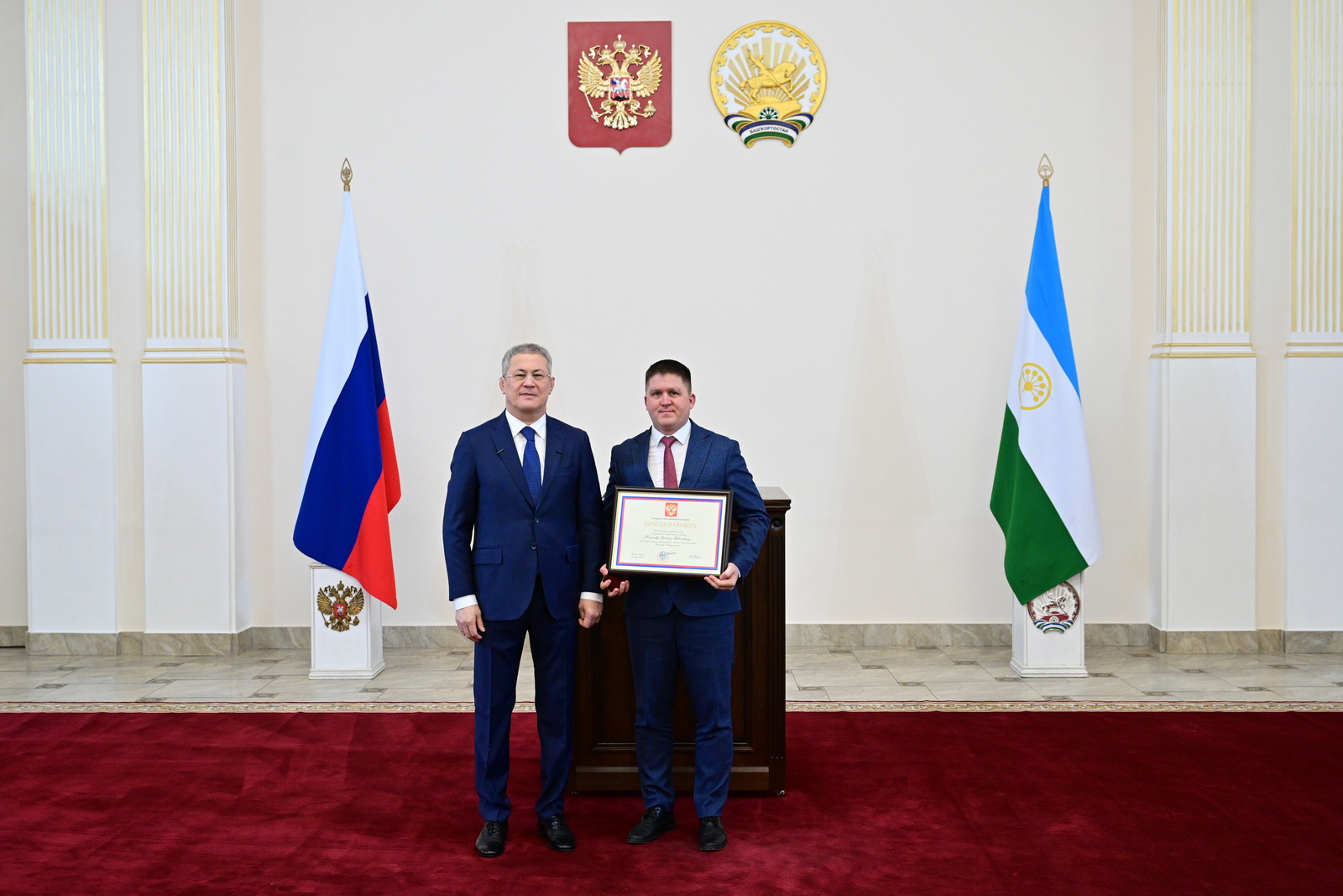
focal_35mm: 40
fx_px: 1492
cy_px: 448
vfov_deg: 33.4
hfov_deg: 48.5
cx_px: 672
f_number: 4.5
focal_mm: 40
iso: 3200
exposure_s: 1/160
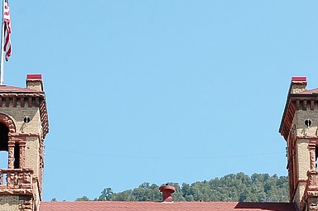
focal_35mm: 158
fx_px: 1395
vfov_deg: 8.6
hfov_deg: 13.0
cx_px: 163
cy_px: 184
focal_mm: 45
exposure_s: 1/250
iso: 320
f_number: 10
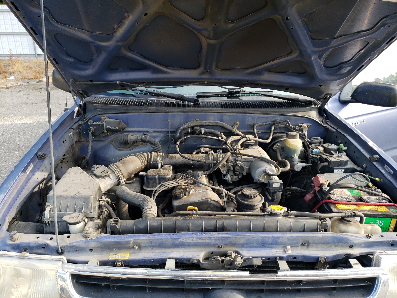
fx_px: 298
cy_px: 149
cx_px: 198
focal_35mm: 26
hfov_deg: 67.3
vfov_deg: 53.1
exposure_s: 1/303
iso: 50
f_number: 1.5
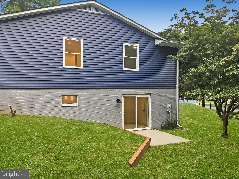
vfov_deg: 45.4
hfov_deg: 58.4
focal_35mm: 31
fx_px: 214
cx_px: 120
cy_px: 90
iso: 25
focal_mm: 3.3
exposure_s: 1/40
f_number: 2.4
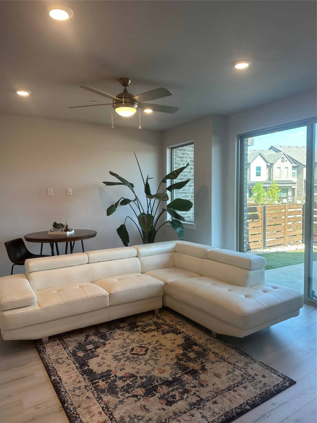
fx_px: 293
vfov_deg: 71.6
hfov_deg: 56.8
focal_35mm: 24
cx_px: 158
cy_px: 212
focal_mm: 6.86
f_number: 1.78
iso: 80
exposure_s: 1/162
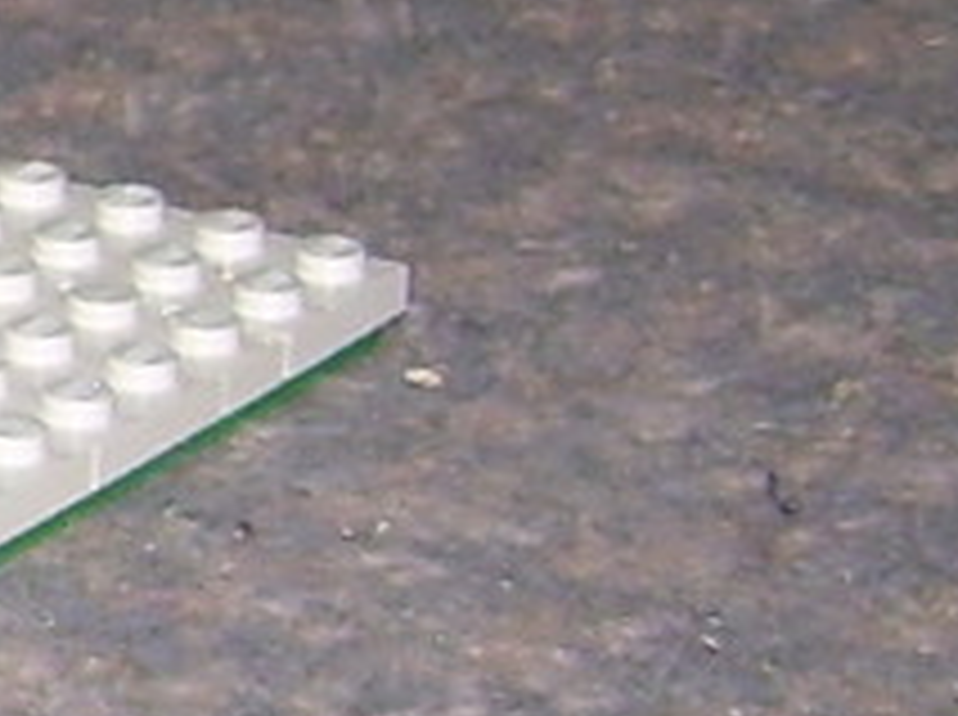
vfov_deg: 5.2
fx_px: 7902
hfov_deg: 6.3
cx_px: -2105
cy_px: -230
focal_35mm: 286
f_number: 2.8
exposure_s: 1/60
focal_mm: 6.3
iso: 50
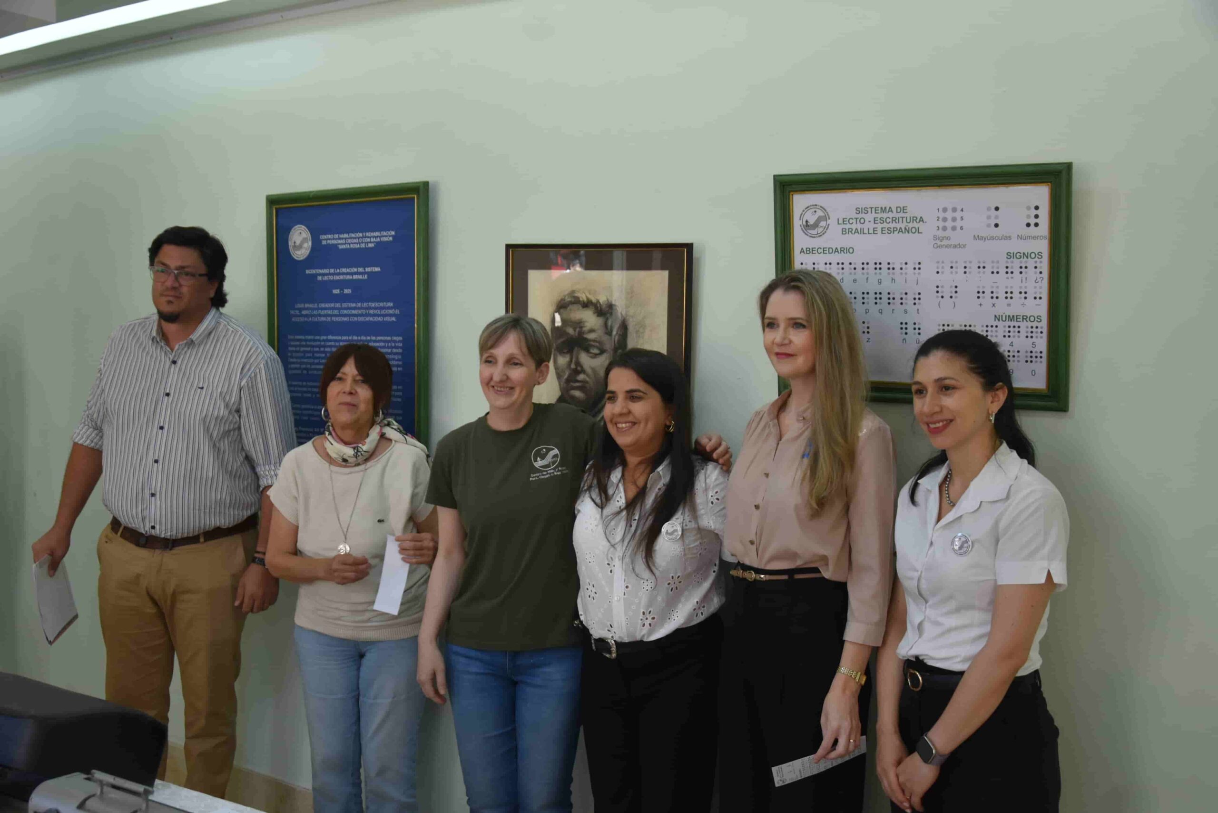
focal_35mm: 38
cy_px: 406
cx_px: 609
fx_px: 1269
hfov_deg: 51.3
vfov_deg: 35.5
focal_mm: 25
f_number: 4
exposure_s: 1/250
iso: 800
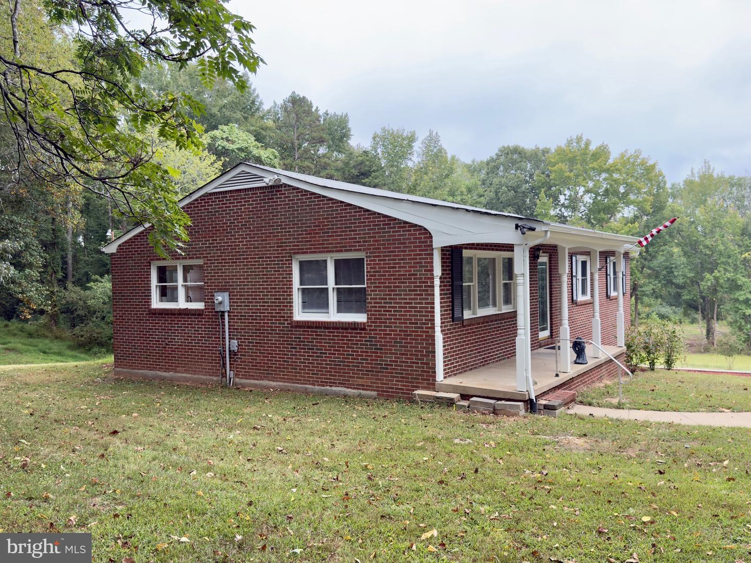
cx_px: 376
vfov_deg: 48.2
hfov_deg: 61.7
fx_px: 629
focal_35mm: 29
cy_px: 282
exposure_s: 1/646
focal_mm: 6.76
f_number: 1.78
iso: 80
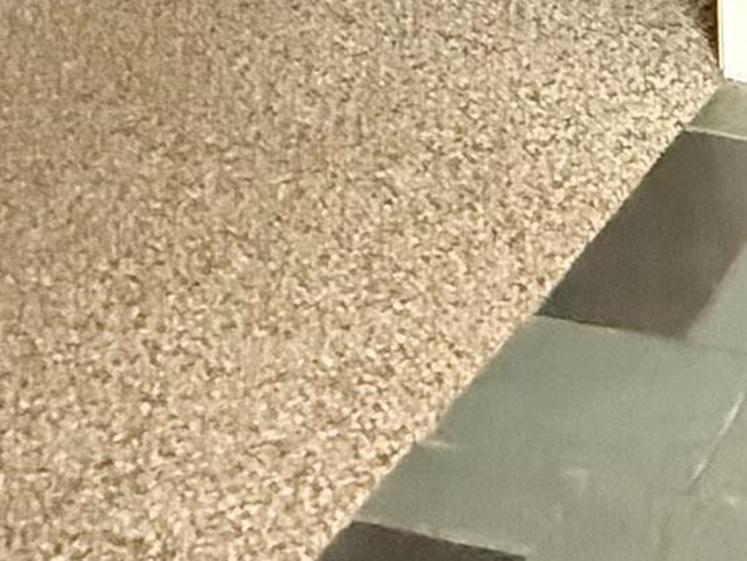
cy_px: -748
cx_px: 1006
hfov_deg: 22.1
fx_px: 1684
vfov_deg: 13.9
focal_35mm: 78
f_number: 2.2
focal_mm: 2.22
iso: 1000
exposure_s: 1/60
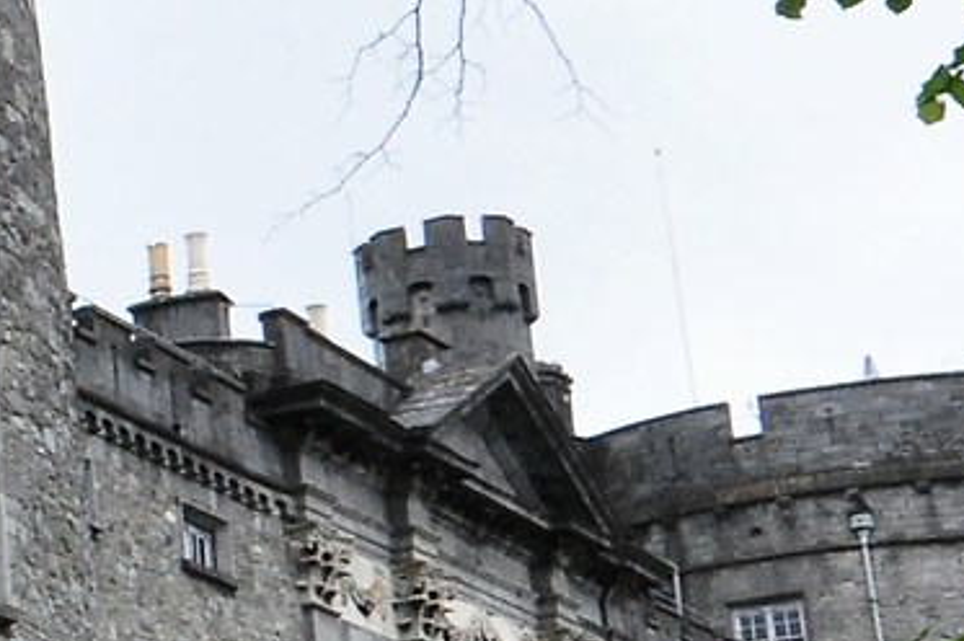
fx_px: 2842
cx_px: -817
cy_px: 403
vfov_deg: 12.9
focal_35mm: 106
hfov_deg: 16.0
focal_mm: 11
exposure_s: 1/640
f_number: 13
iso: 1250
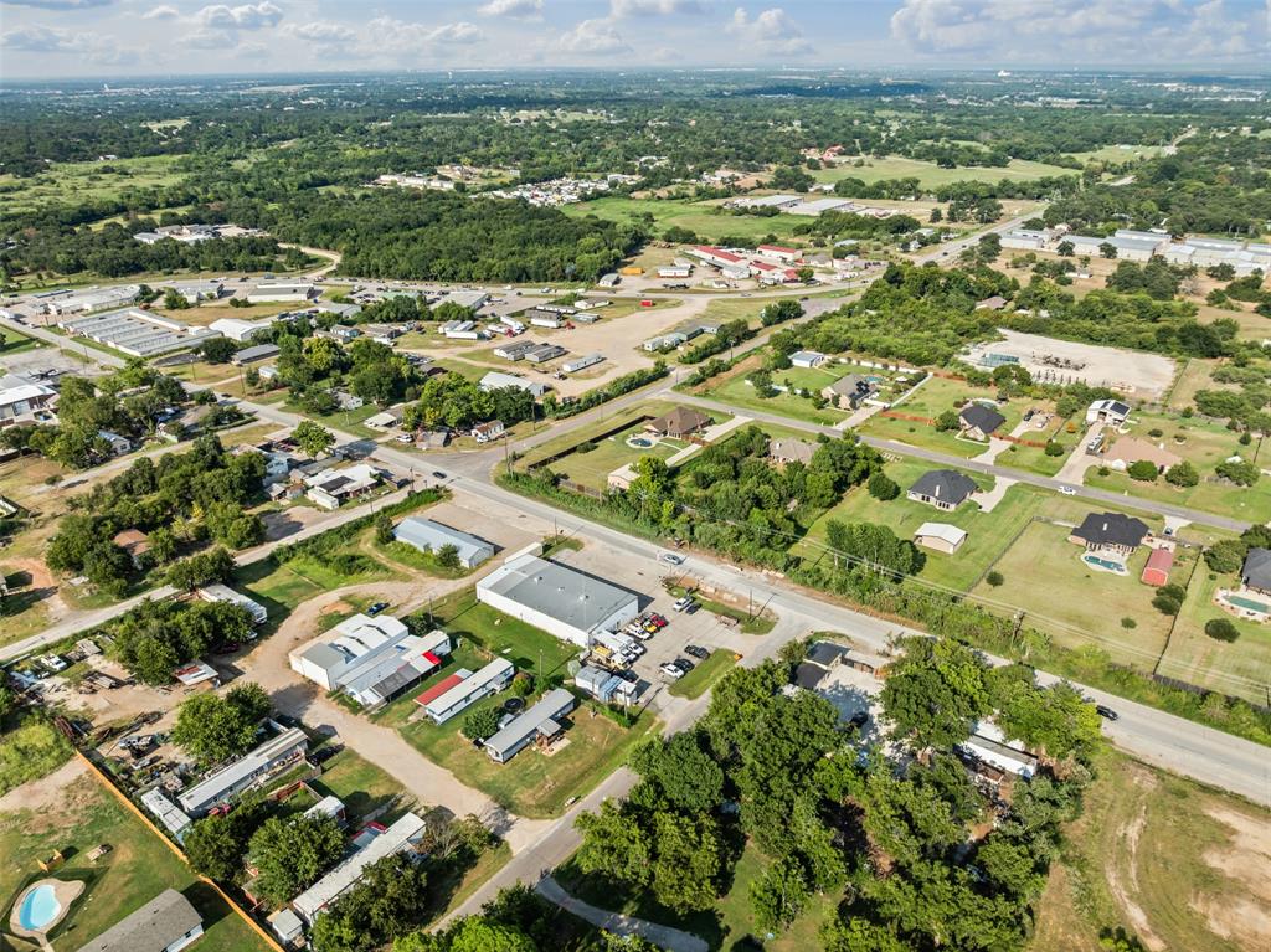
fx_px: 881
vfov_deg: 56.8
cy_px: 476
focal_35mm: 24
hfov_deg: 71.6
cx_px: 636
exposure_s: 1/1600
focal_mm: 12.29
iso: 100
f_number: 2.8
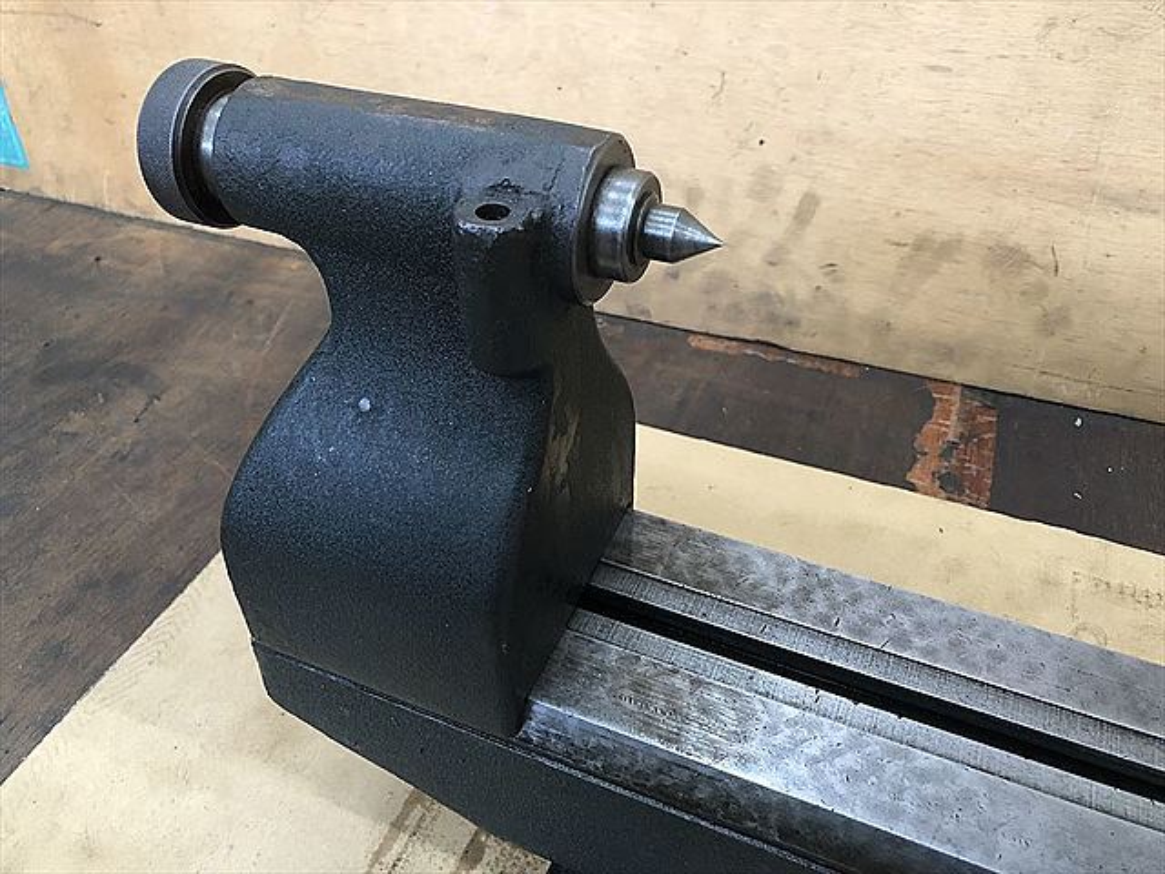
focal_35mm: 28
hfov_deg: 63.4
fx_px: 942
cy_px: 437
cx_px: 582
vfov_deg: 49.7
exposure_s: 1/15
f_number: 1.8
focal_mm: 3.99
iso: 50
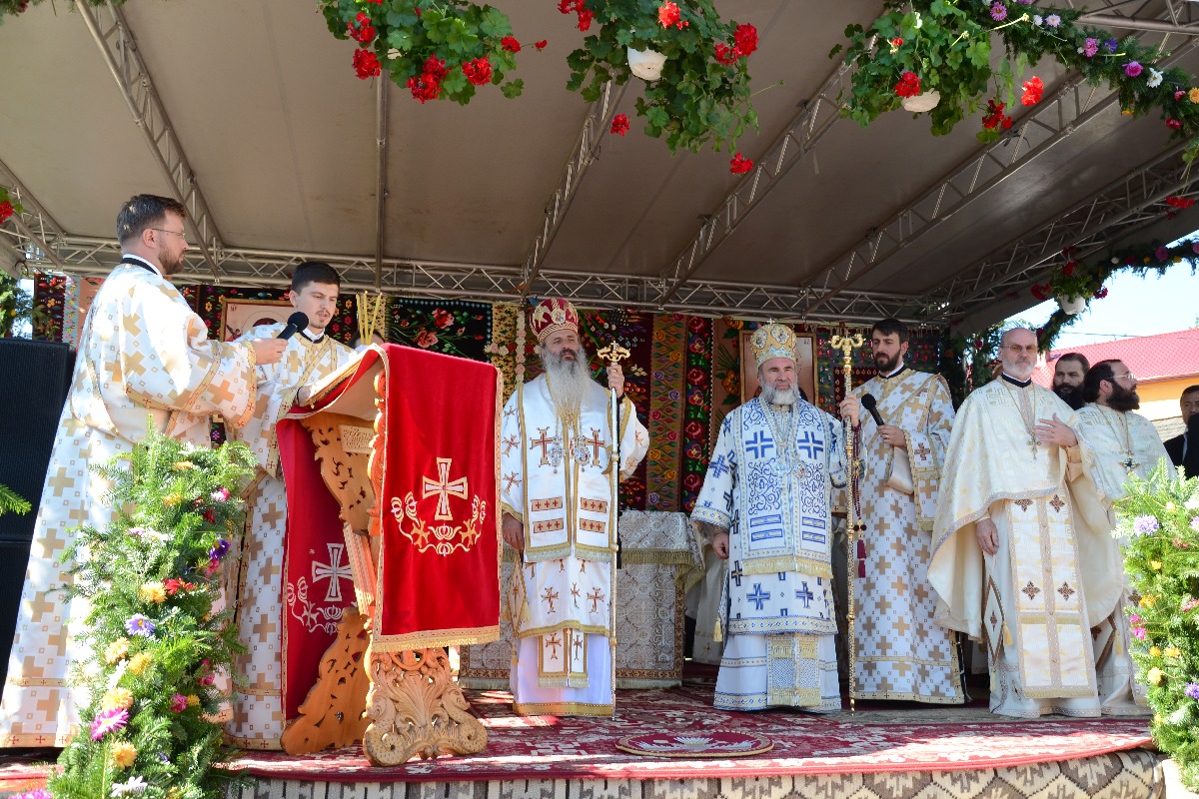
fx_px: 1099
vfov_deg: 40.0
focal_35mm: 33
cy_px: 400
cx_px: 600
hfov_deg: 57.2
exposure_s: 1/100
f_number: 6.3
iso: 160
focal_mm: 22
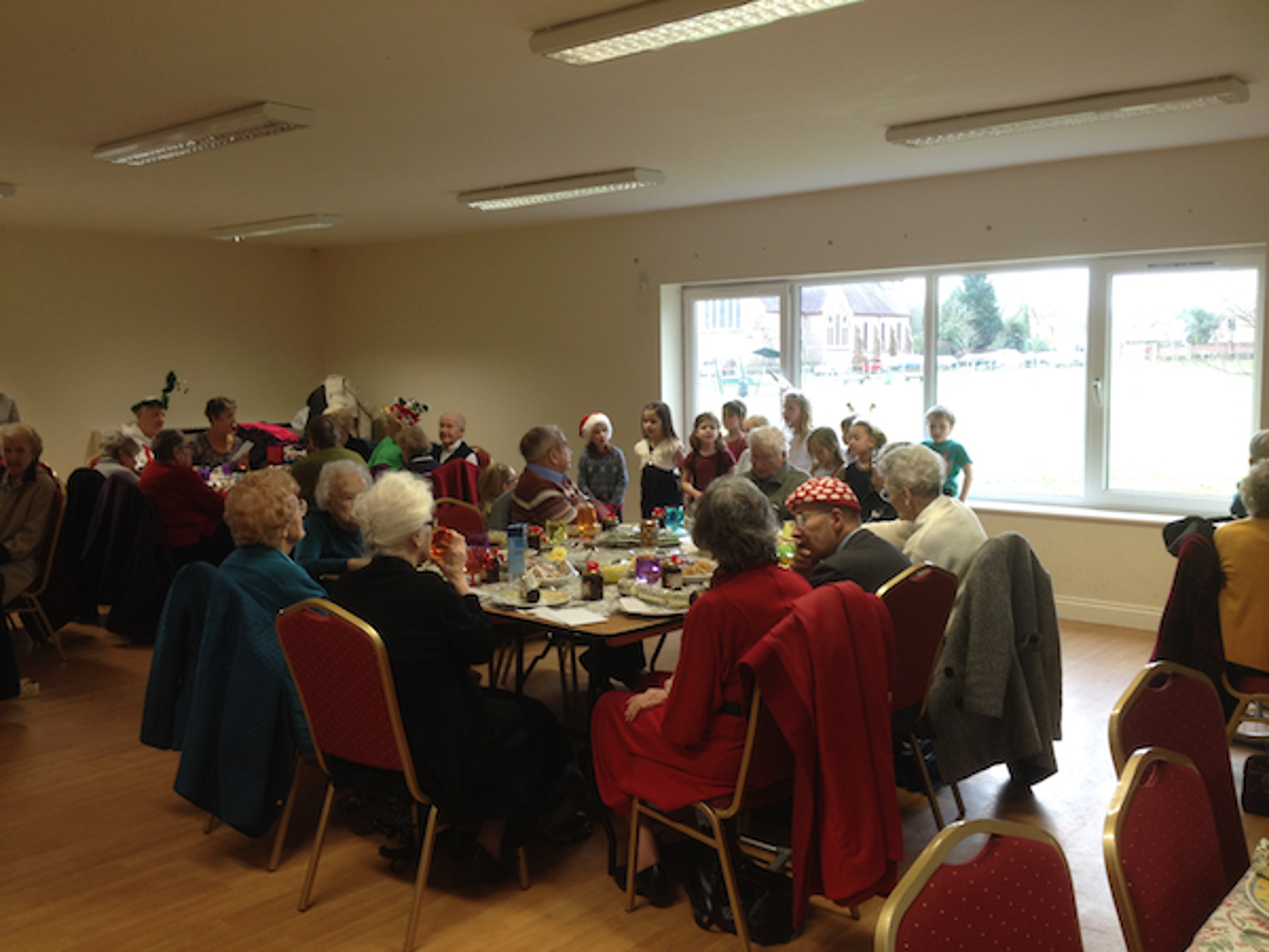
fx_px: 1283
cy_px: 476
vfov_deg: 40.7
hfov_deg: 52.6
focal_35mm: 35
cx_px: 634
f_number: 2.4
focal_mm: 4.28
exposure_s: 1/24
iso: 50
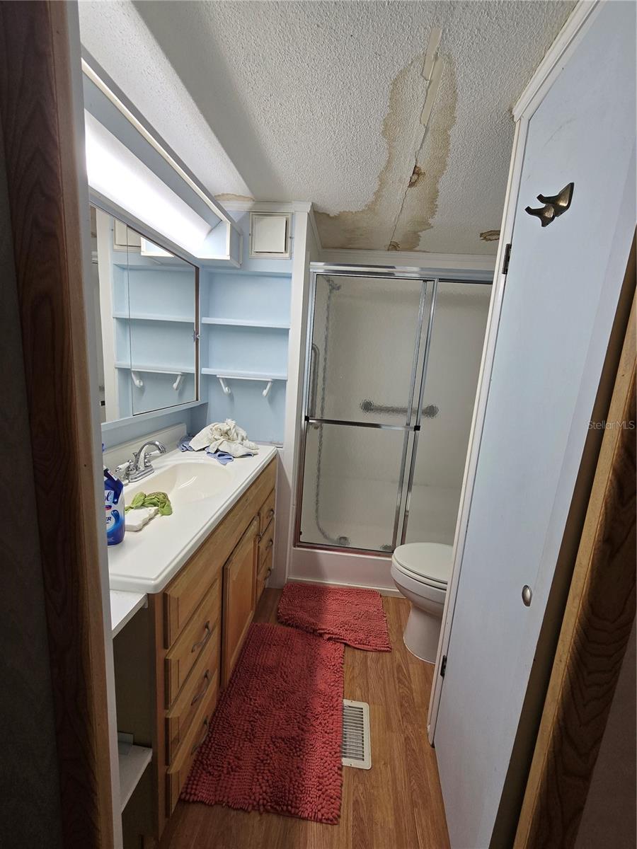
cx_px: 318
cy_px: 424
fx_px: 319
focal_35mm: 13
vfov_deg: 106.2
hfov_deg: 89.9
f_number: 2.2
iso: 80
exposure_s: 1/120
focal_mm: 2.2
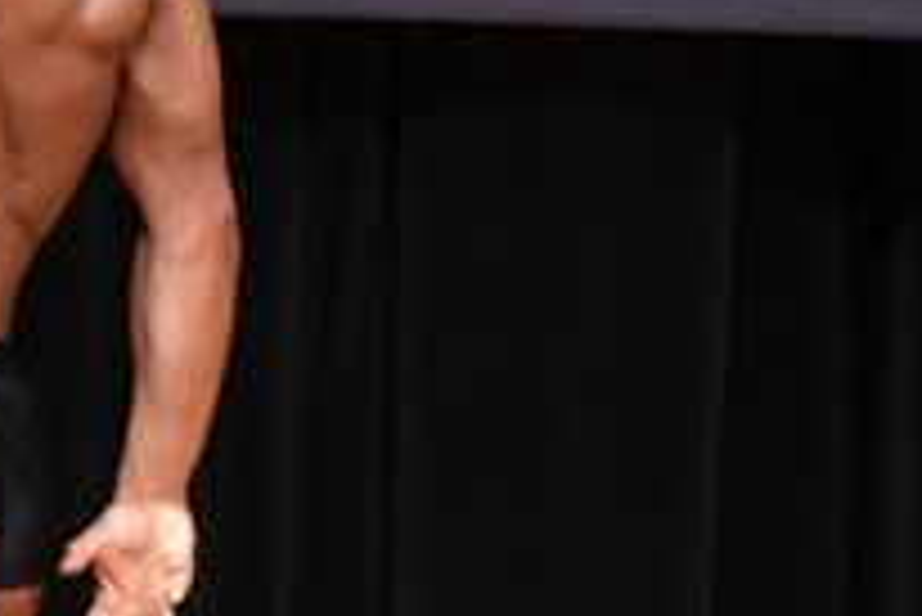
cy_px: 414
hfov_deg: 1.8
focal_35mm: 1134
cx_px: -52
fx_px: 29063
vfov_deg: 1.2
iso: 5000
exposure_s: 1/400
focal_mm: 200
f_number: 5.6
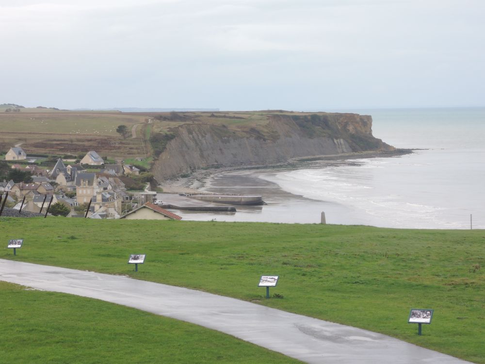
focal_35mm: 120
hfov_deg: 16.4
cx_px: 242
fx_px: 1681
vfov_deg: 12.3
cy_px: 182
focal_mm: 25.5
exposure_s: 1/125
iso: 140
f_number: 7.1
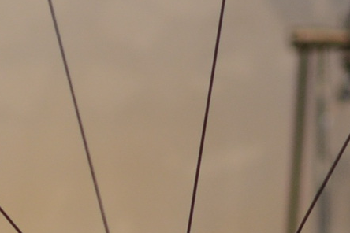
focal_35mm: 291
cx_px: 140
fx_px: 2827
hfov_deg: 7.1
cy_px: 418
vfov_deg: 4.7
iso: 450
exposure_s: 1/30
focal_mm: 35
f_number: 1.8
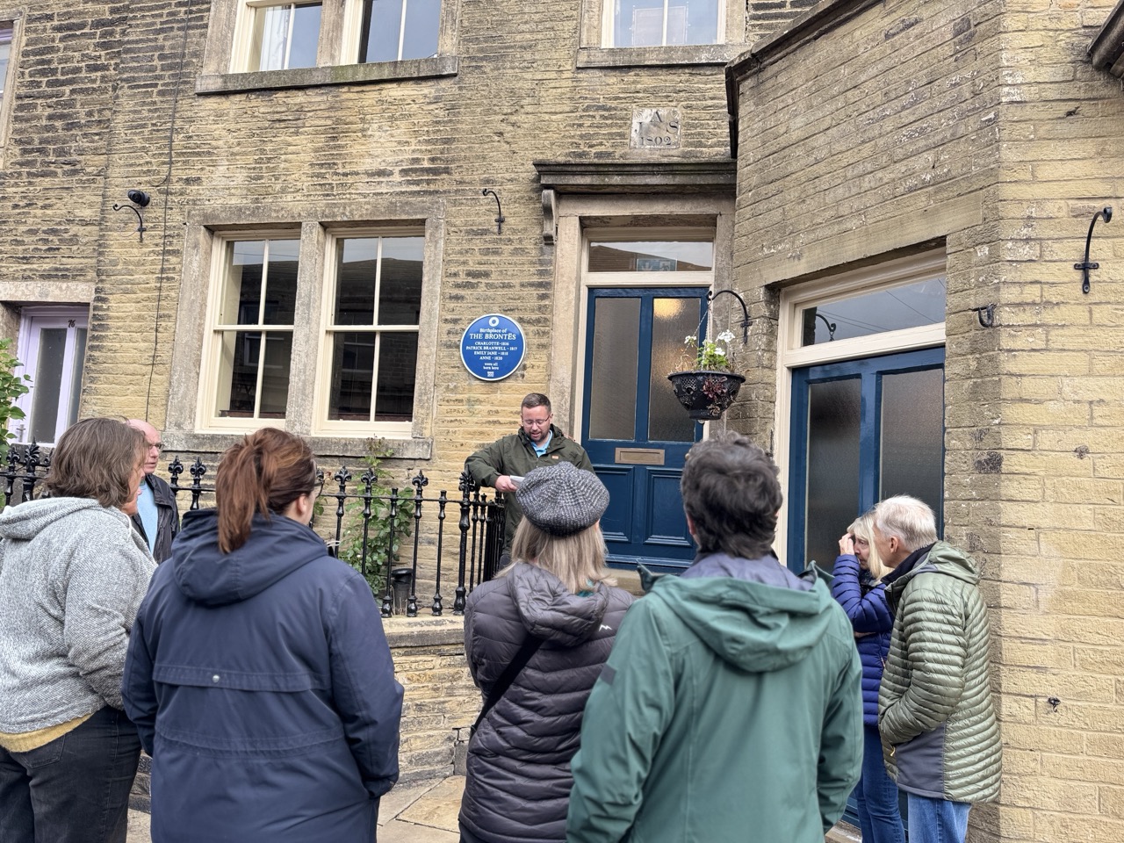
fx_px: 779
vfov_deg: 56.8
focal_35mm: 24
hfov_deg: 71.6
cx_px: 562
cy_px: 422
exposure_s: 1/481
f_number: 1.78
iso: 80
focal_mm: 6.76
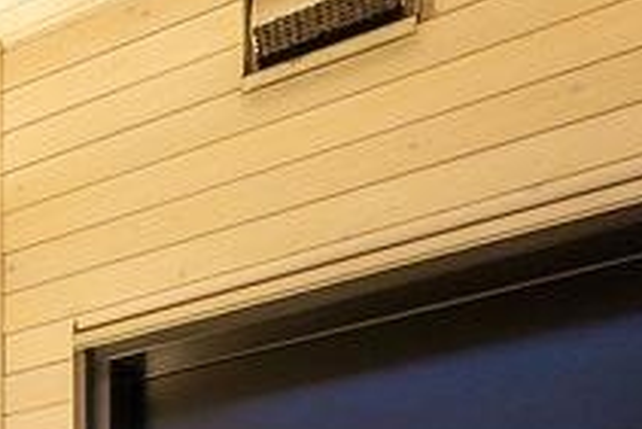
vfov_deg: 15.1
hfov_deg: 19.1
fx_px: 1213
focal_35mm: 68
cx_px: -615
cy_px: 926
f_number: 5.6
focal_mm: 14
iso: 200
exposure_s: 2
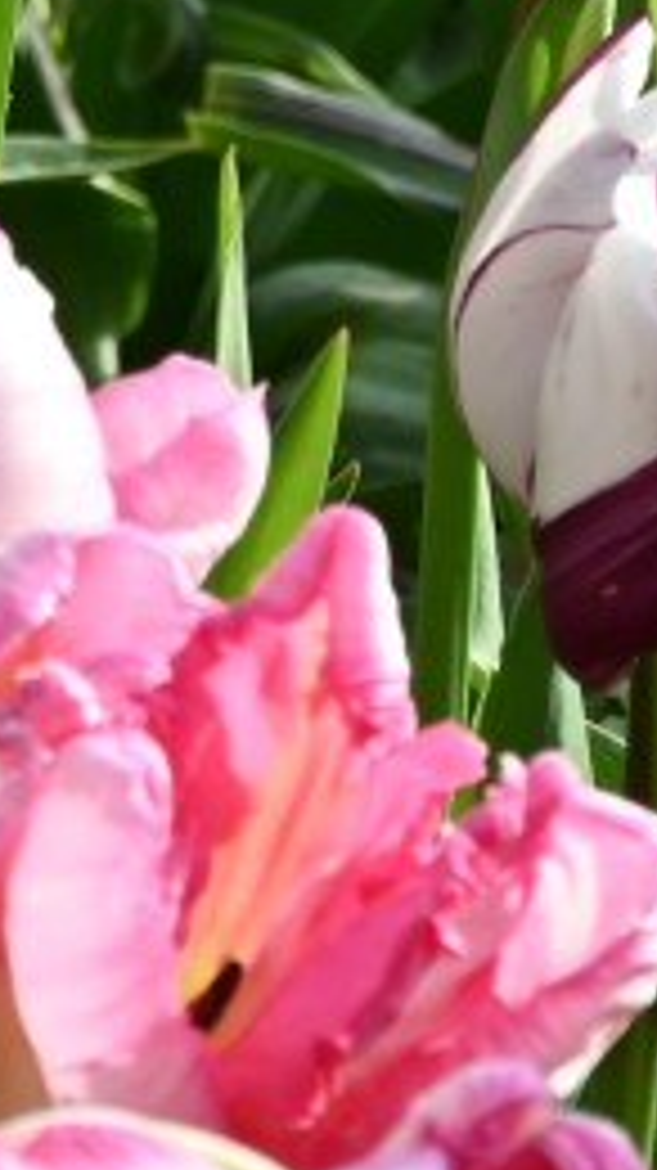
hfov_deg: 1.1
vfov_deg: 2.0
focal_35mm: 1077
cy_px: -1089
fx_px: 33399
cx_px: 14
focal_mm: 110
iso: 200
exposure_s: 1/200
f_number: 7.1
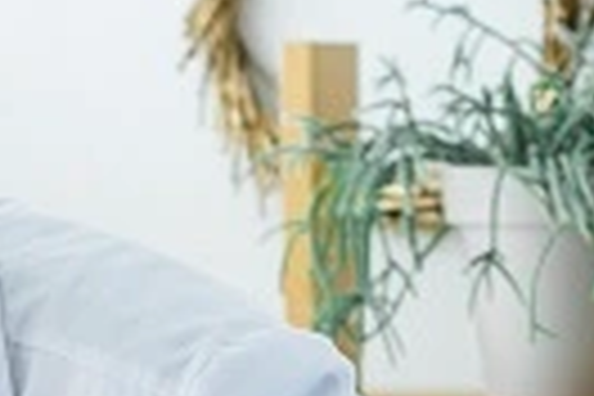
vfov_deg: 3.0
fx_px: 7441
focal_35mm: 451
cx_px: -302
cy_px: 997
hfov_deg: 4.5
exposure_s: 1/200
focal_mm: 85
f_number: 4
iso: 320
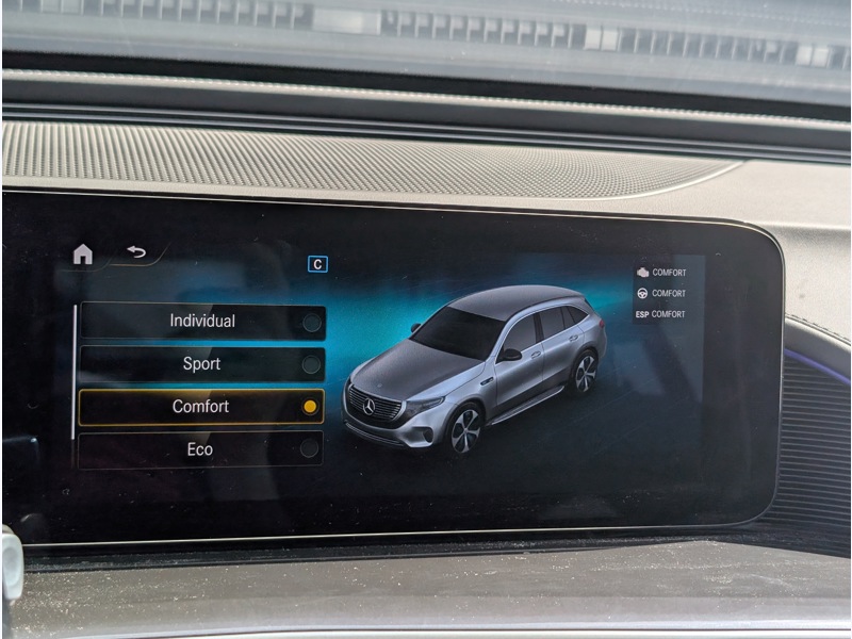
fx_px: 1206
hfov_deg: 38.9
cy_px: 320
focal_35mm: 49
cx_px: 426
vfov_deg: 29.7
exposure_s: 1/396
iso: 20
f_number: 1.68
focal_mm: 6.9
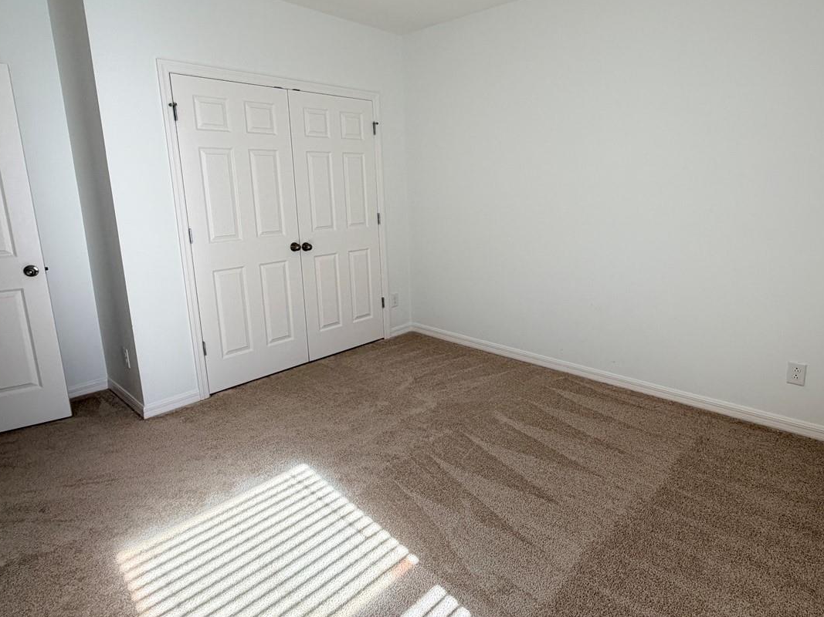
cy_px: 275
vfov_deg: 63.3
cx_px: 458
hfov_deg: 78.7
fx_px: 500
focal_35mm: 21
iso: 64
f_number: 2.2
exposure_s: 1/121
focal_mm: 2.22
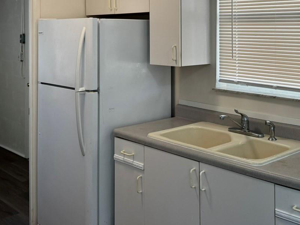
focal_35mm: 48
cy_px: 33
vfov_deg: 29.3
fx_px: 416
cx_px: 161
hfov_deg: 39.6
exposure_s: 1/120
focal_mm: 6.76
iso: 125
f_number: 1.78
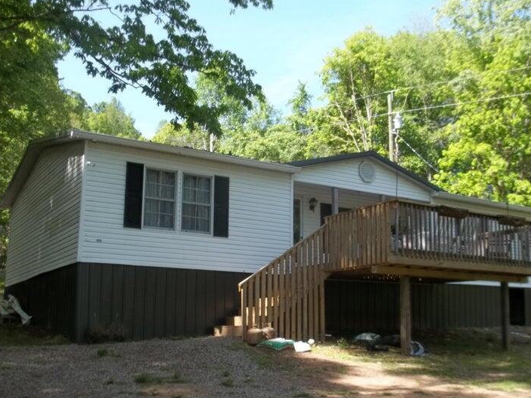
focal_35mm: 40
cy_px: 212
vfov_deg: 35.9
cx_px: 312
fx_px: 614
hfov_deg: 46.6
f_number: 3.3
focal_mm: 5.9
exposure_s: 1/200
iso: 64
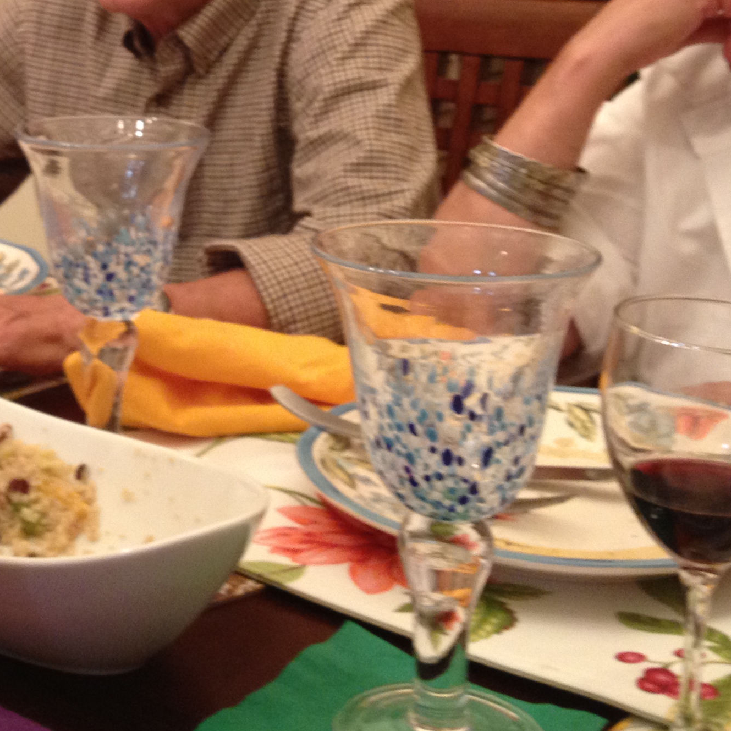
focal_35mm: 76
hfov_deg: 22.1
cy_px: 69
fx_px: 1816
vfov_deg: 22.2
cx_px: 52
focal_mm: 4.28
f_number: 2.4
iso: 160
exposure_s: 1/20
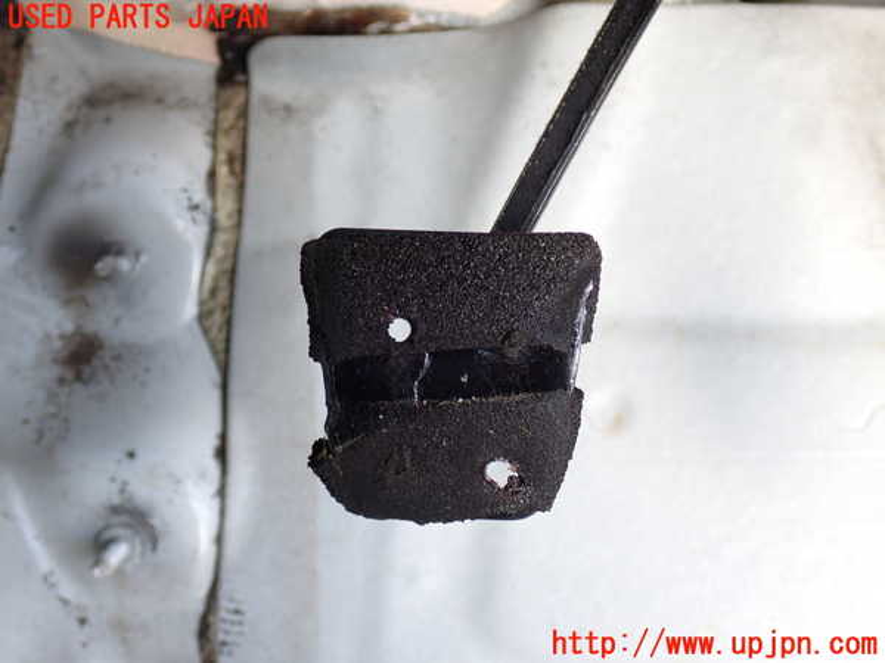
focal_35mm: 41
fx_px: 1048
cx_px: 442
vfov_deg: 35.1
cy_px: 332
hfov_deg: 45.8
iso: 125
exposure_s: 1/80
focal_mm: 7.31
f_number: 2.8
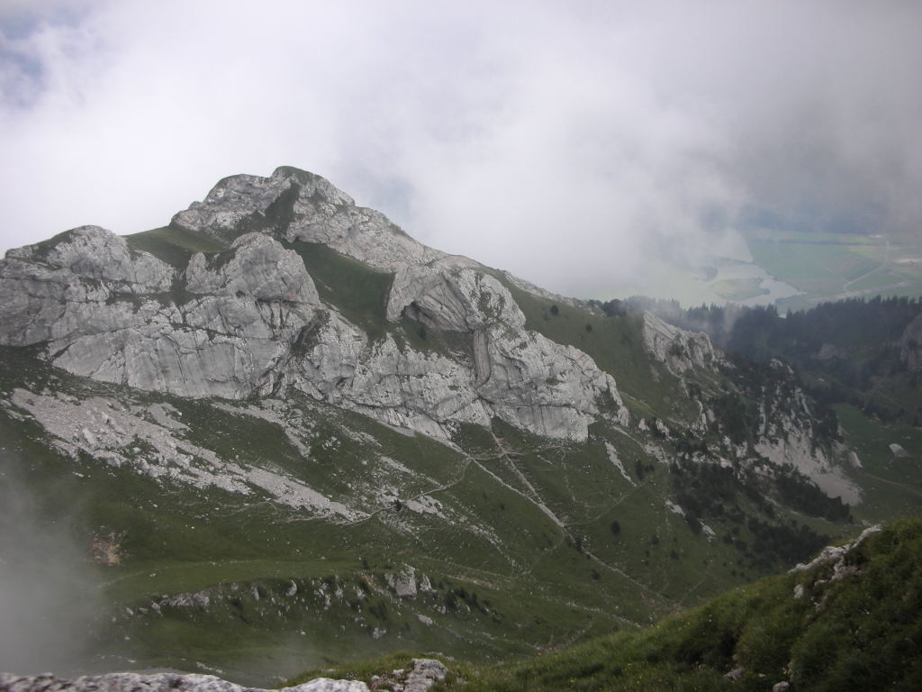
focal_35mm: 35
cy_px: 346
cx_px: 461
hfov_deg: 52.6
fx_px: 932
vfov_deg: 40.7
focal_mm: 5.8
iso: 50
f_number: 3
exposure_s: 1/433
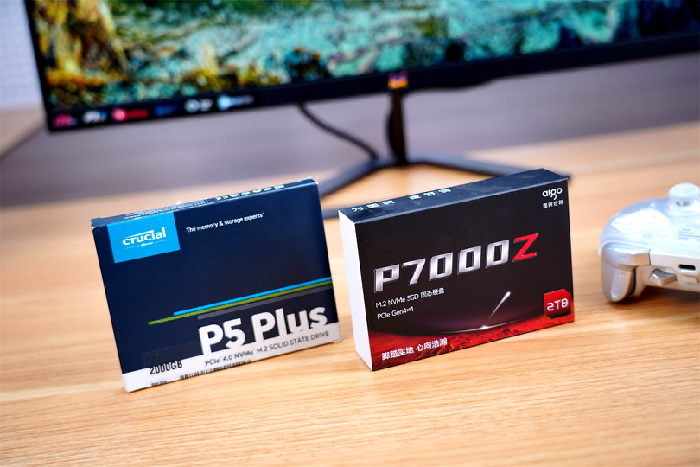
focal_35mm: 49
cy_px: 234
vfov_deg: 27.5
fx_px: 953
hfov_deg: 40.3
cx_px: 350
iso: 500
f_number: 4
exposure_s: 1/100
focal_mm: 49
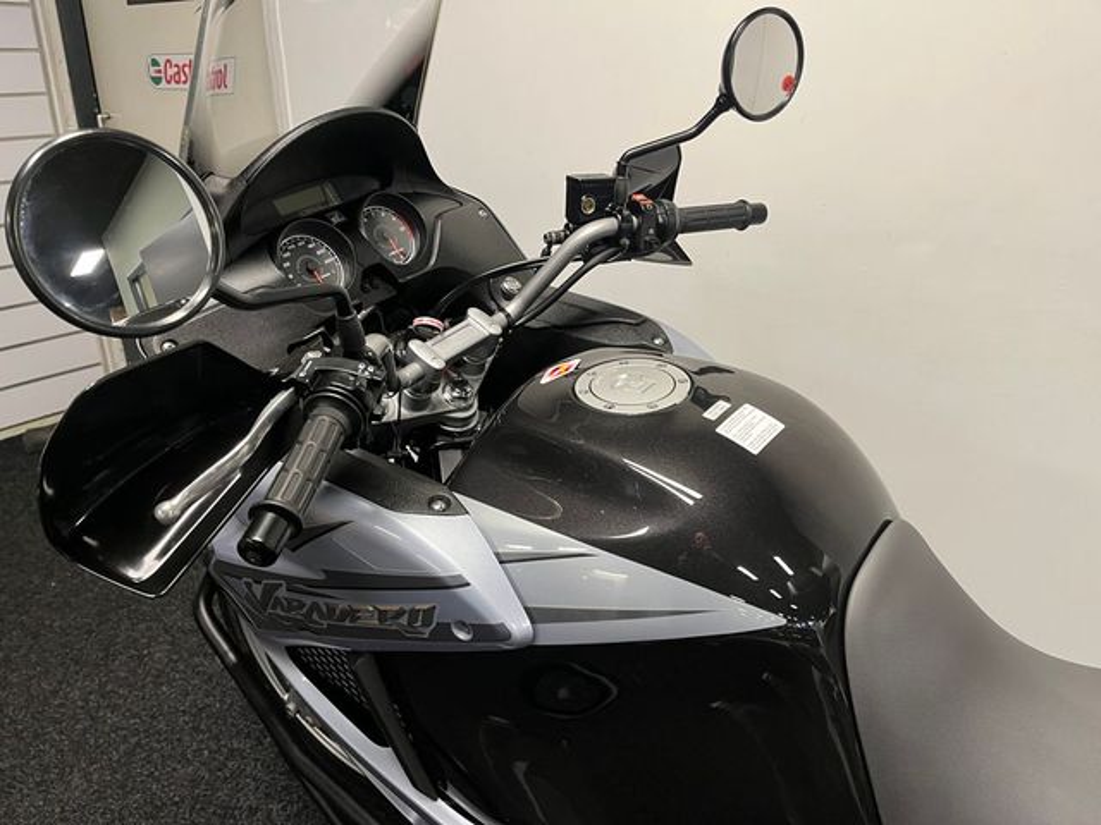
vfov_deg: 53.1
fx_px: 827
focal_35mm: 26
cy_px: 412
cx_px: 550
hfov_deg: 67.3
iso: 100
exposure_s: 1/50
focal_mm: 5.1
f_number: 1.6
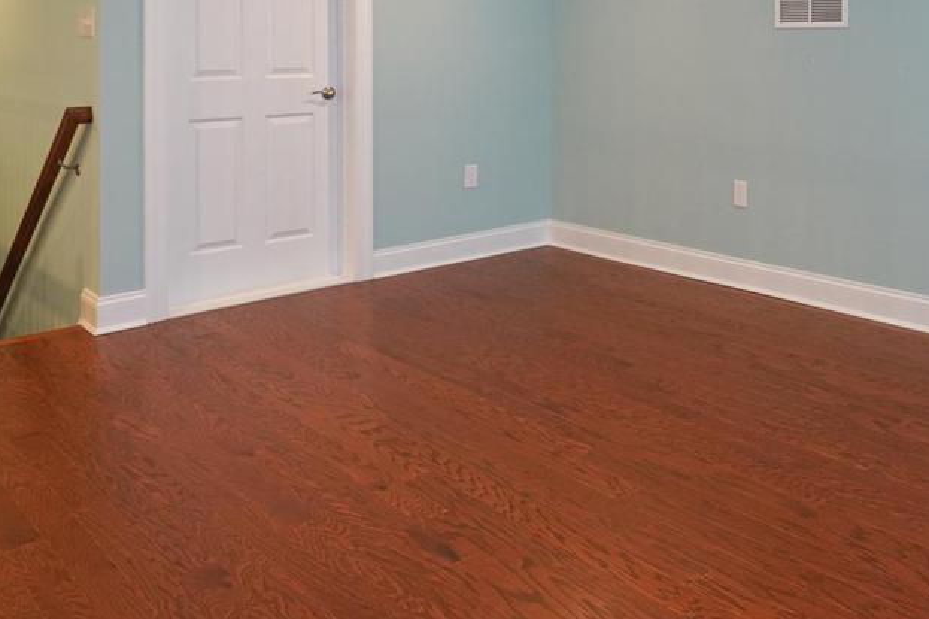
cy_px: 24
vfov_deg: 33.4
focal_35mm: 37
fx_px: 954
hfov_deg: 50.0
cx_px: 683
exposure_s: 1/160
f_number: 4
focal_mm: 16
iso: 2000
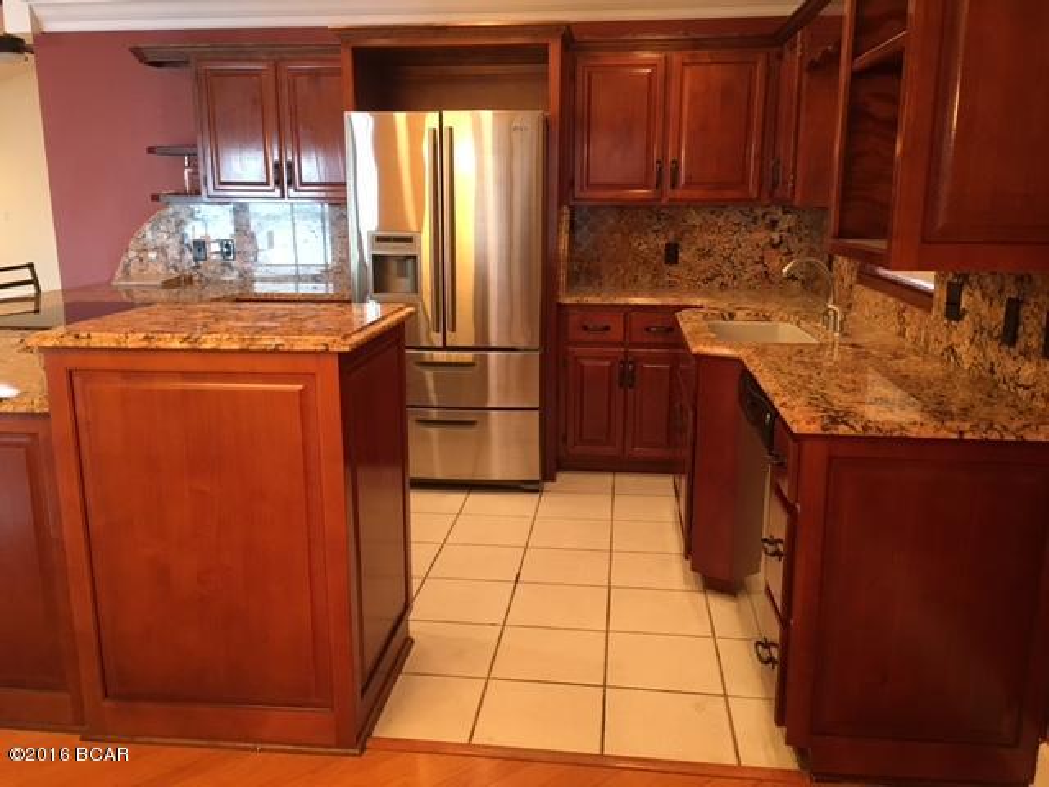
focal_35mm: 29
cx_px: 524
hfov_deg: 61.7
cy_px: 394
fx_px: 879
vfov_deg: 48.2
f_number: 2.2
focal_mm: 4.15
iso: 160
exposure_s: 1/30
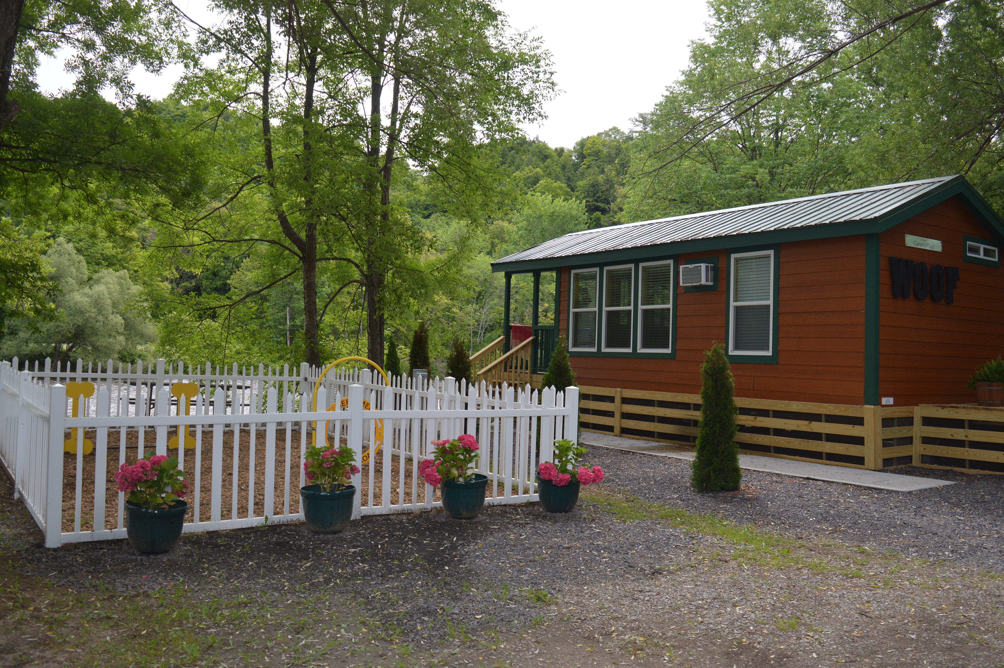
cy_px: 334
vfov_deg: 43.5
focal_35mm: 30
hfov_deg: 62.0
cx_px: 502
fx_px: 836
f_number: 5
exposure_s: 1/200
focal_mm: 20
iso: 100
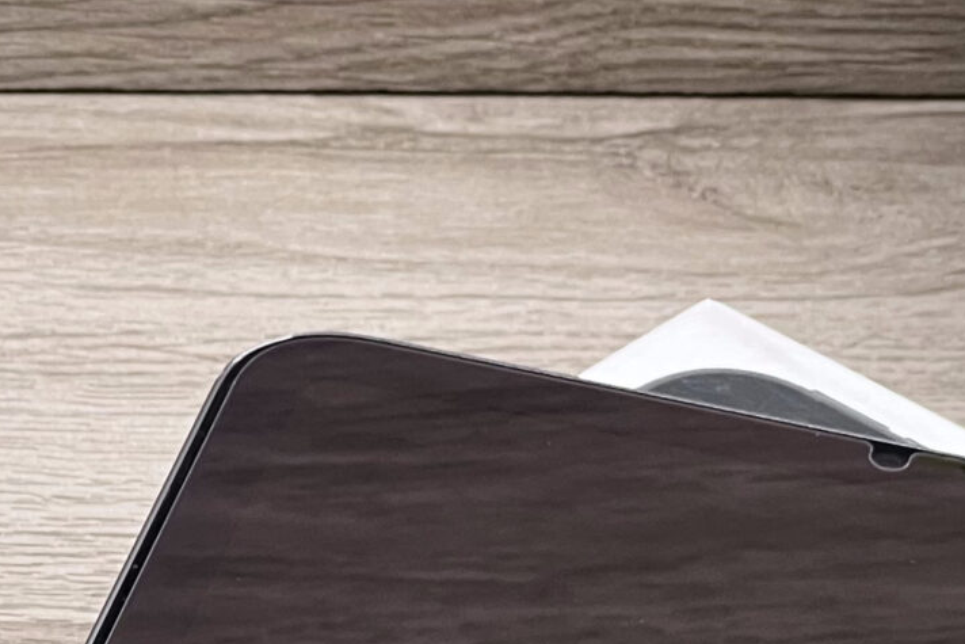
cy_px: 975
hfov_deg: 7.2
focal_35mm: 288
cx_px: 388
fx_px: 7721
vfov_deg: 4.7
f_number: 2.8
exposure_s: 1/100
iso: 80
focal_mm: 9
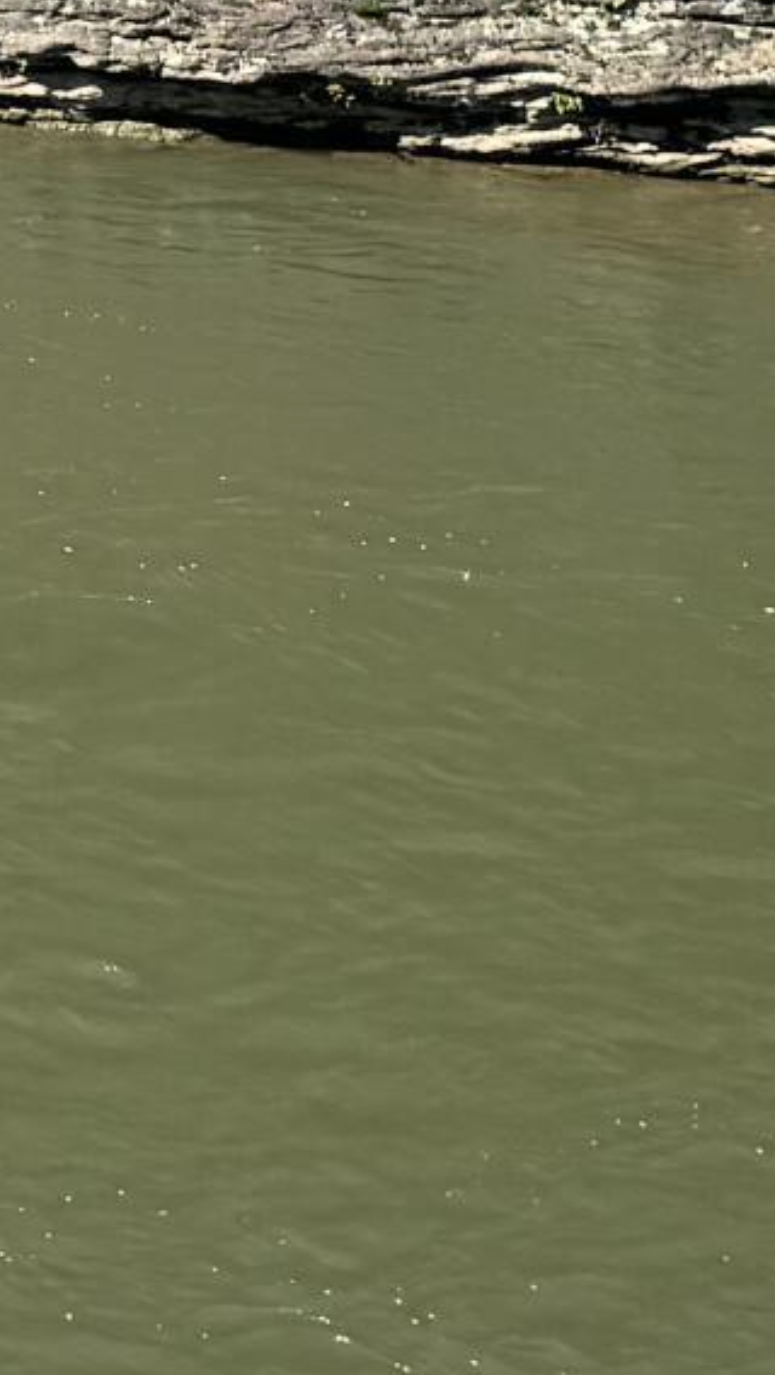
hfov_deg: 8.3
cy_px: -407
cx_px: -843
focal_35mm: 138
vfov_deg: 14.9
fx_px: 5036
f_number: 1.78
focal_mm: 6.76
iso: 80
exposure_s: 1/1980
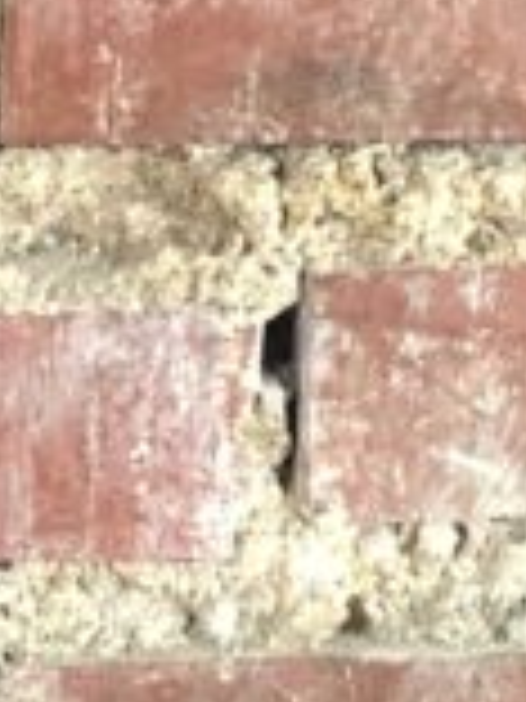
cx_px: -890
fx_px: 6909
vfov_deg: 5.6
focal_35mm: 341
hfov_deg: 4.2
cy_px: 1764
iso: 160
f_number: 2.4
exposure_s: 1/33
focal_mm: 6
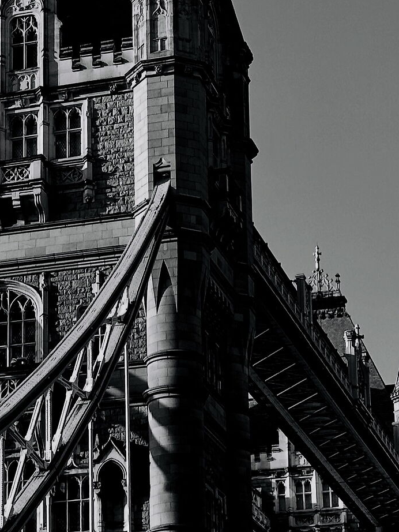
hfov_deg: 11.8
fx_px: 1920
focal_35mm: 125
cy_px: 388
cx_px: 62
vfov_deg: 15.7
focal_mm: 6.86
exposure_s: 1/2304
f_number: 1.78
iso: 64
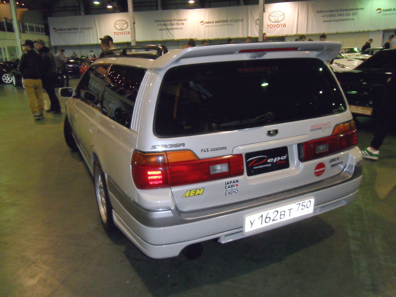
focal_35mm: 28
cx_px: 198
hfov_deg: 63.4
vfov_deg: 49.7
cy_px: 148
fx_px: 320
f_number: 3.4
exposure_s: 1/45
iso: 400
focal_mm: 5
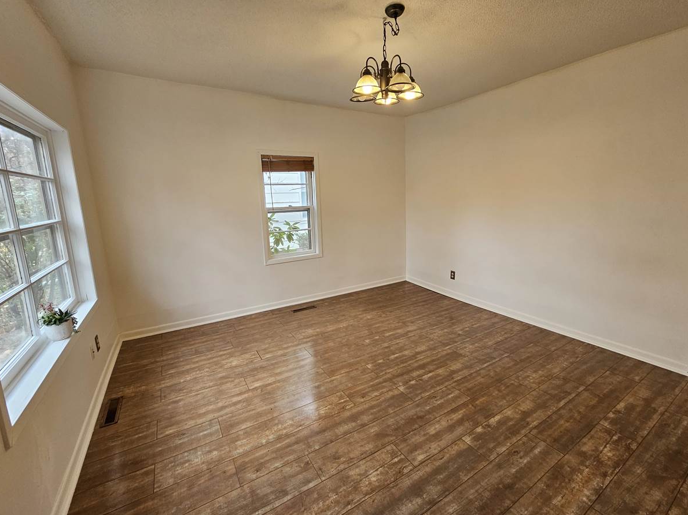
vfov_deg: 85.6
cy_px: 248
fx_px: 278
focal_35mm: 14
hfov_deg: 102.0
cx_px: 358
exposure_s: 1/60
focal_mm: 2.2
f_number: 2.2
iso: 160
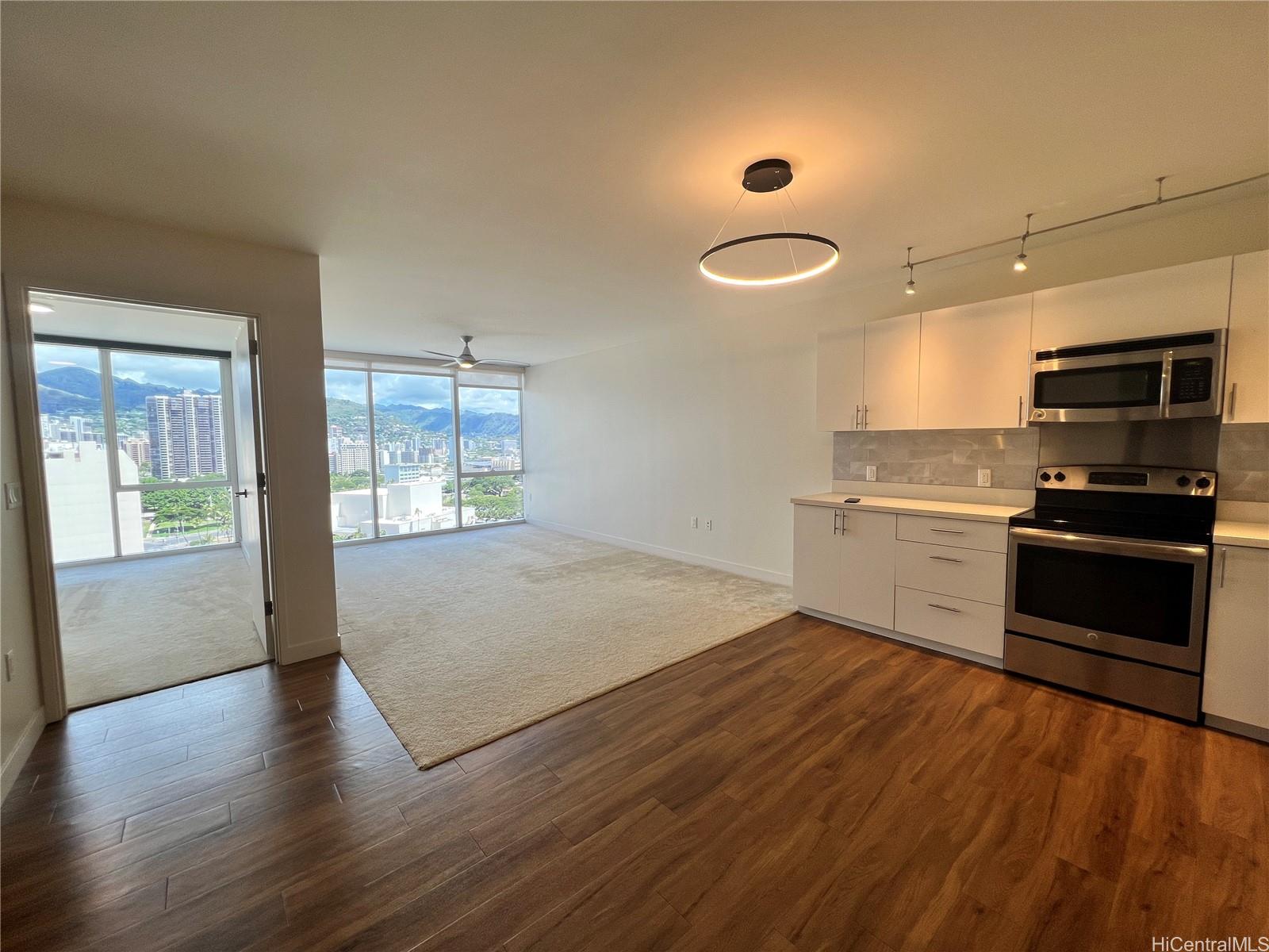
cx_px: 634
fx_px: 477
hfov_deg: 106.2
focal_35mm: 13
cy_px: 476
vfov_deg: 89.9
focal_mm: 1.57
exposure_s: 1/124
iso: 32
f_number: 1.8
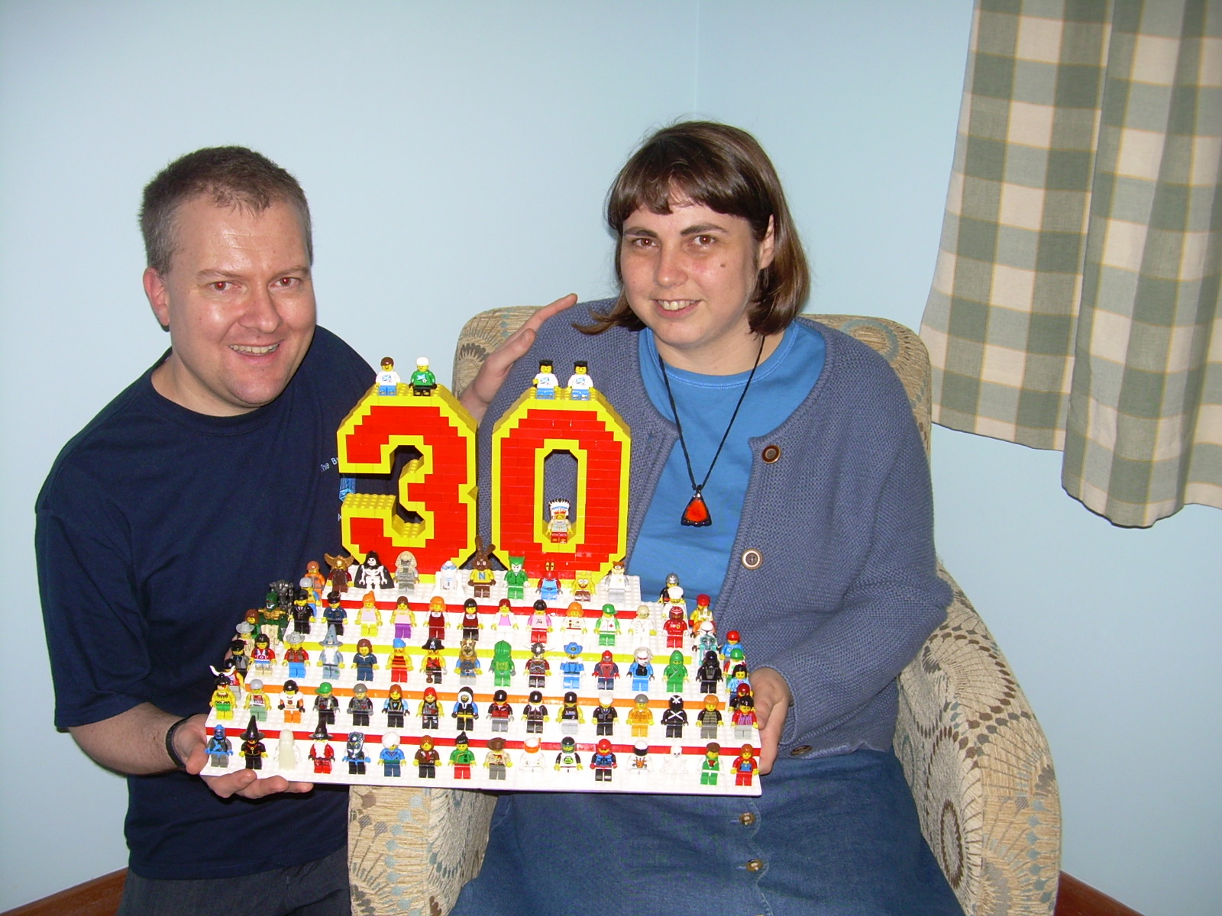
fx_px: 1341
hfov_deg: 49.0
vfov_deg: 37.7
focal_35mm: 38
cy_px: 458
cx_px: 611
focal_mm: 6.3
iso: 59
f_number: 2.8
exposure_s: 1/60
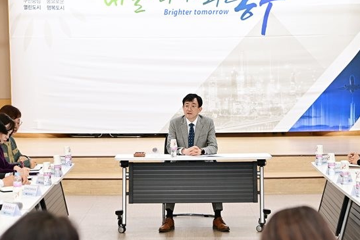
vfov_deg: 13.4
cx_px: 187
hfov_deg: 20.0
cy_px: 158
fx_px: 1020
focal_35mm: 102
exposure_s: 1/160
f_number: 4
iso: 1600
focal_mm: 62
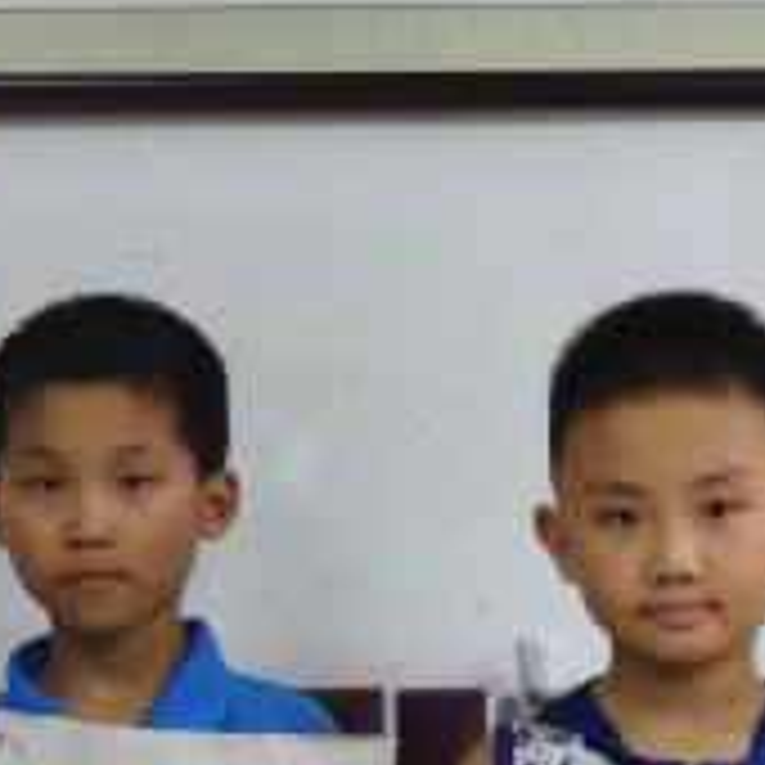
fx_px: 3325
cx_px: 410
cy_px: 637
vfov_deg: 13.0
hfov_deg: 13.1
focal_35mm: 133
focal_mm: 6.6
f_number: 3.6
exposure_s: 1/60
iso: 640
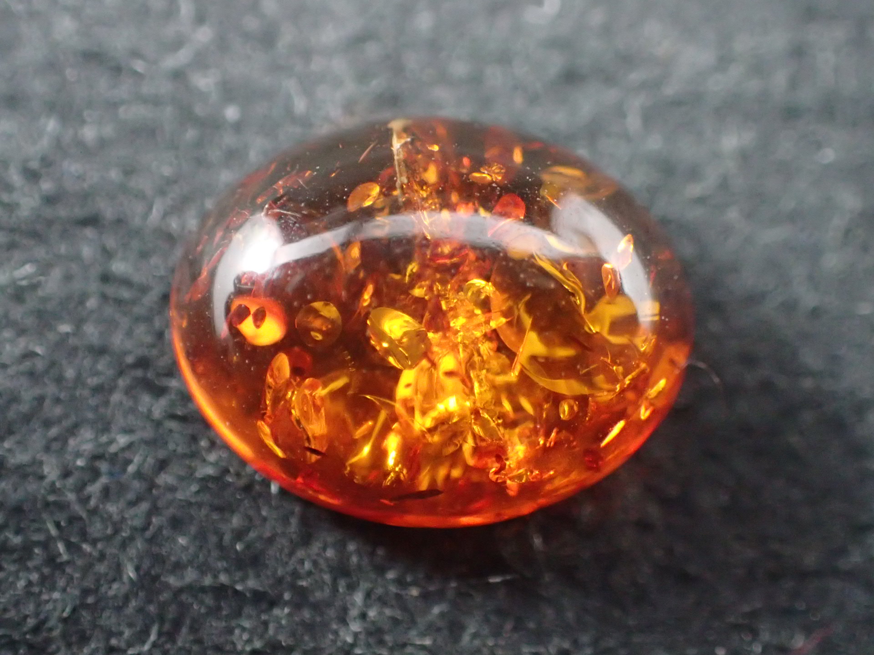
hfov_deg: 23.0
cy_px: 328
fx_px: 2146
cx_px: 437
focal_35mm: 85
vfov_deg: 17.4
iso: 1600
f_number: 4.5
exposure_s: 1/50
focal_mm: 15.41
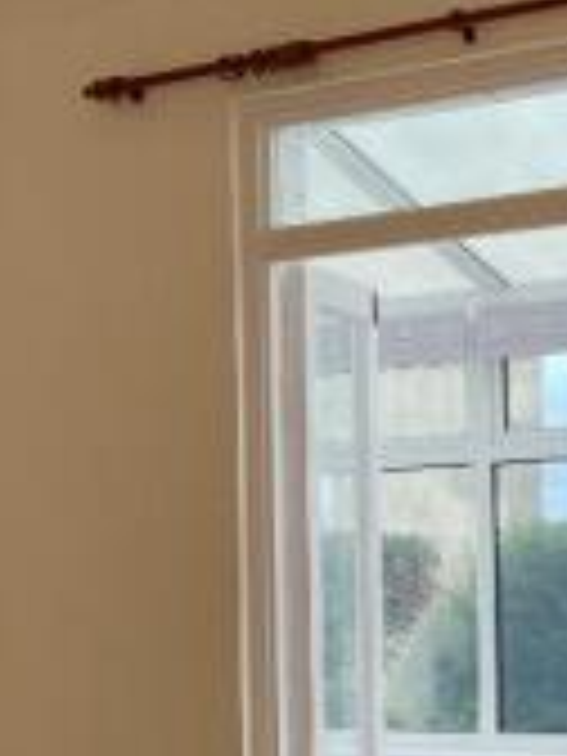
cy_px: 745
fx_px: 1966
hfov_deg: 16.4
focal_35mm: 90
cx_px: 187
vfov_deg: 21.1
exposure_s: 1/100
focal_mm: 4.2
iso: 80
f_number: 1.6
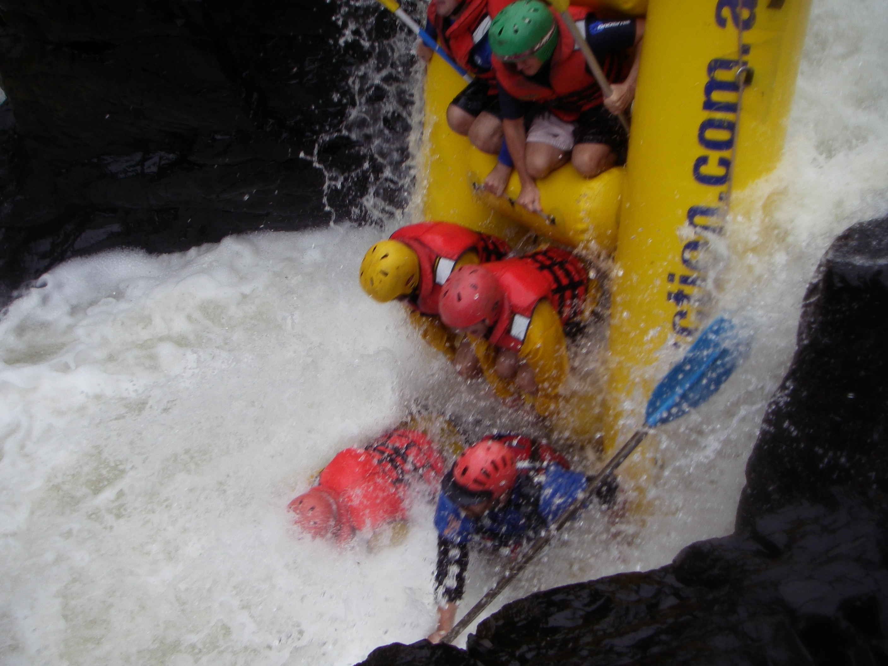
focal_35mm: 38
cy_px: 333
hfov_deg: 49.0
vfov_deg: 37.7
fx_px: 975
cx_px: 444
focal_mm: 6.3
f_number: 3.3
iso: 80
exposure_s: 1/400
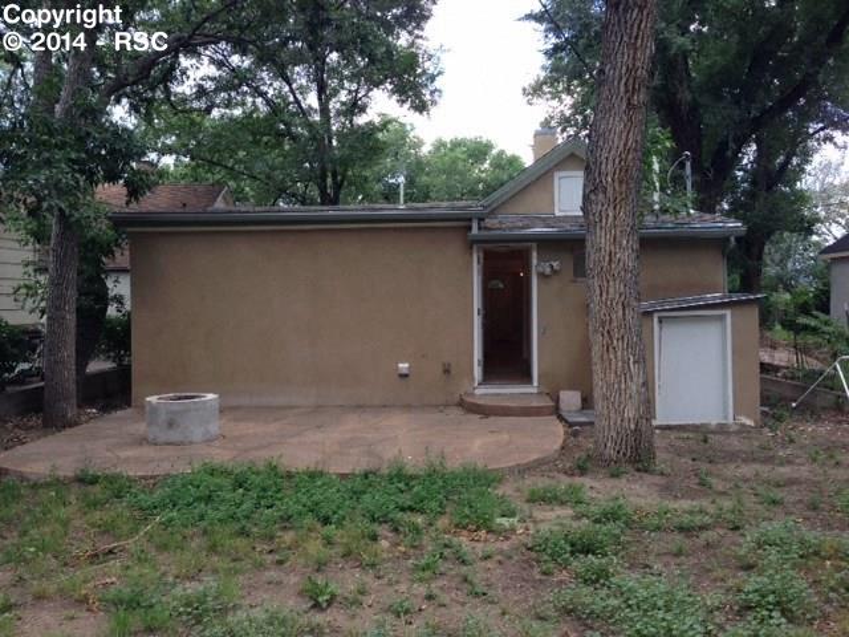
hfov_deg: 55.4
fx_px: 809
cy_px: 318
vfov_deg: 42.9
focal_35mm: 33
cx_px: 424
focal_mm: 4.12
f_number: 2.4
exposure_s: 1/182
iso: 50
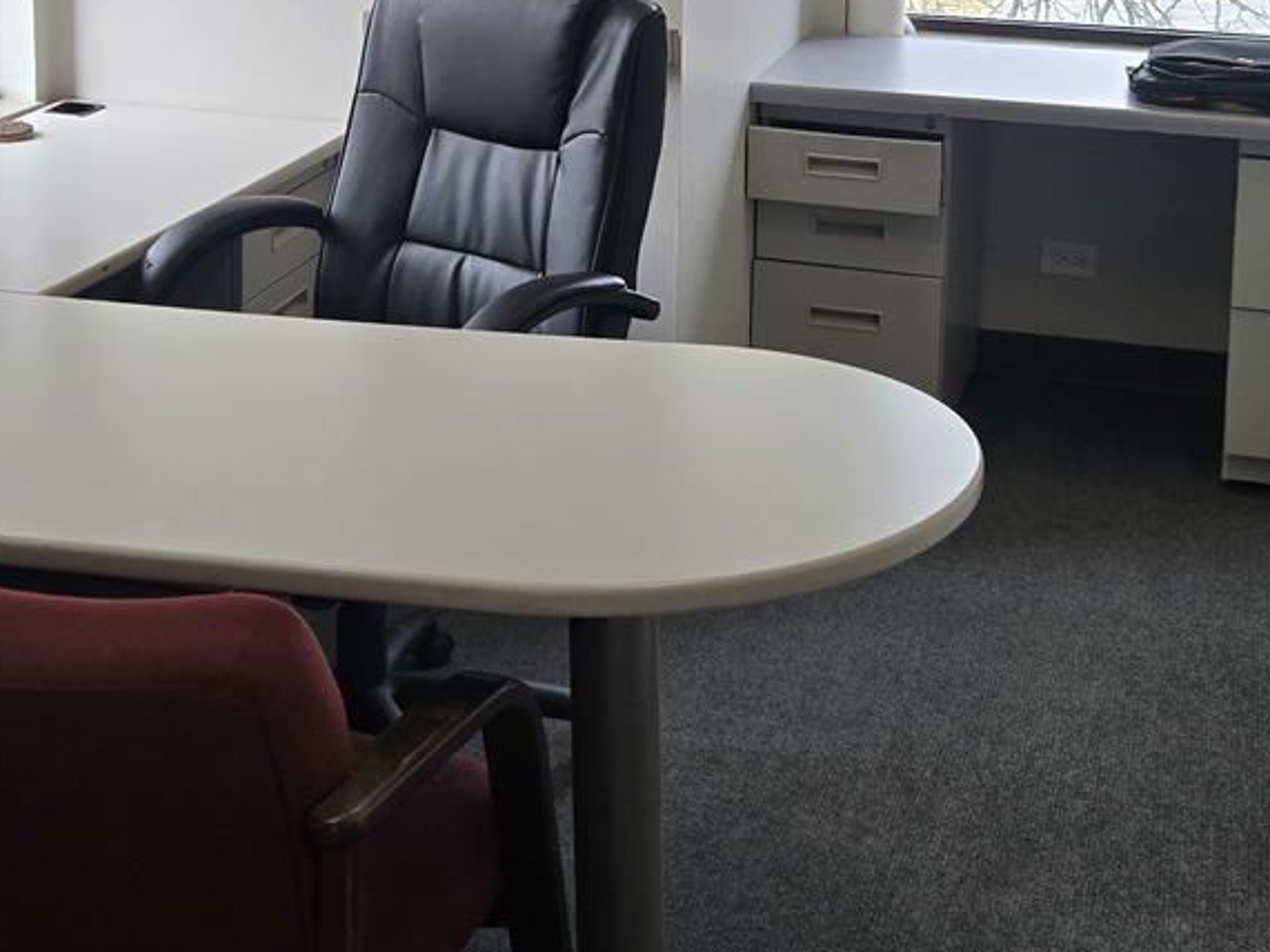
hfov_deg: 33.2
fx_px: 2127
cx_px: 696
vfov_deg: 24.2
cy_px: 13
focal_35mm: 58
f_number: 1.8
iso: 125
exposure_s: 1/120
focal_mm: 5.4
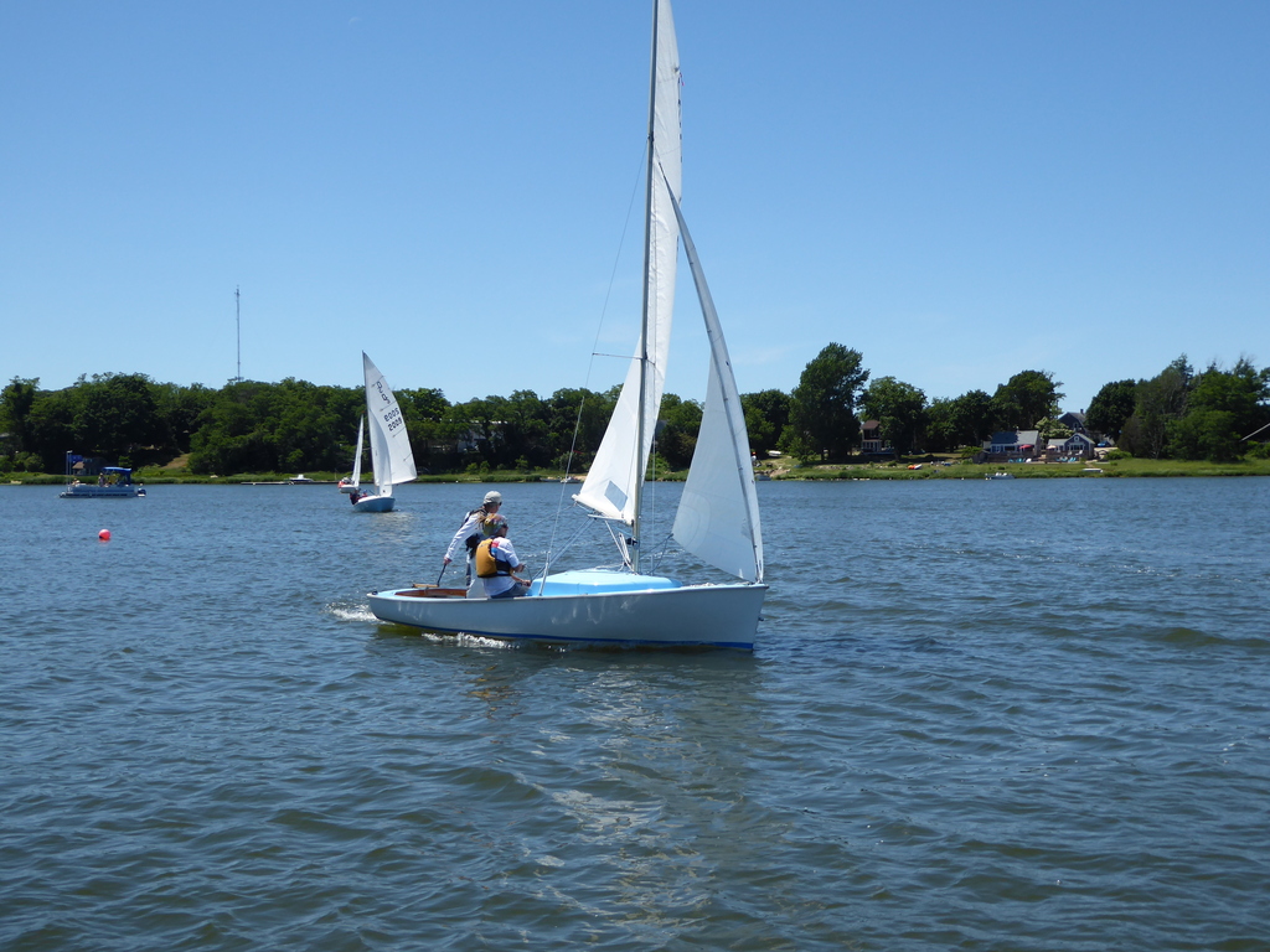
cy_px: 476
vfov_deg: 31.5
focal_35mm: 46
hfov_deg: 41.2
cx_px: 635
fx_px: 1688
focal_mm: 7.8
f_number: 3.9
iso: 80
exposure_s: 1/800
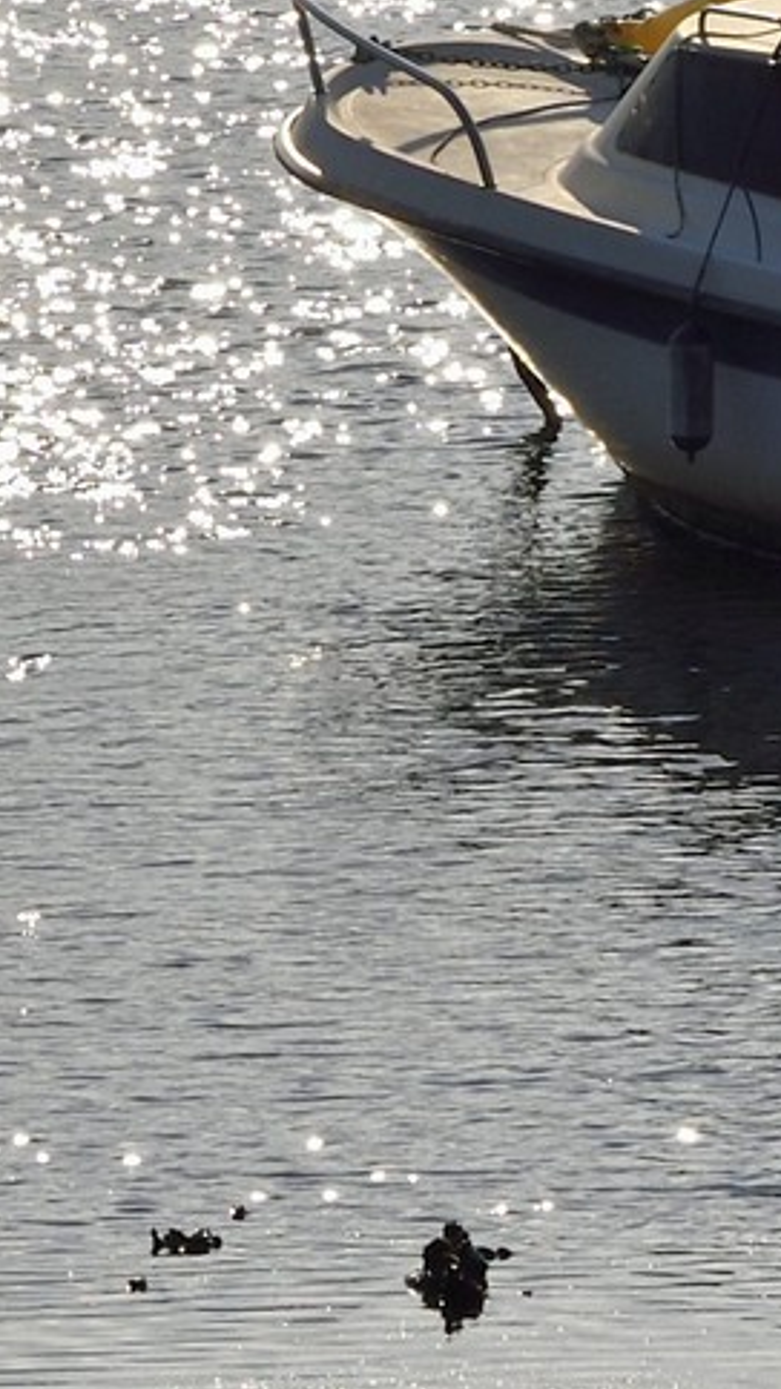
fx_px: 35479
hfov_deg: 1.3
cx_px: 775
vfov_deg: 2.2
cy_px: -1722
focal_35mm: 963
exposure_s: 1/320
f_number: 22
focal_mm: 185
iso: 400
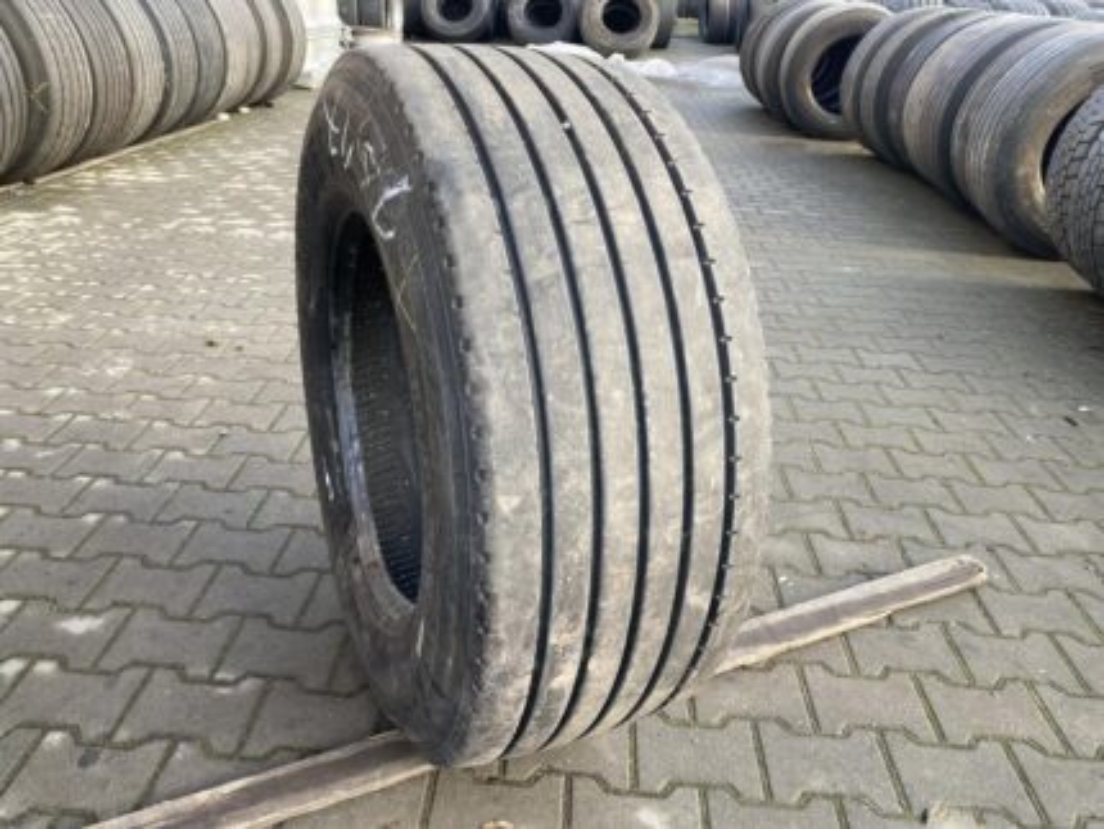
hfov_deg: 67.3
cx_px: 552
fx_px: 830
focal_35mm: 26
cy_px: 414
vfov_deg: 53.1
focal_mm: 4.25
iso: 64
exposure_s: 1/121
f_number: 1.8
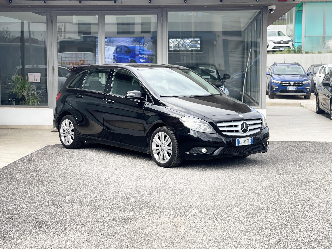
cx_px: 166
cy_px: 124
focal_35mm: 64
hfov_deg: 30.3
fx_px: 614
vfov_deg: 22.9
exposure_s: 1/121
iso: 32
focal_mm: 7.5
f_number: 2.2
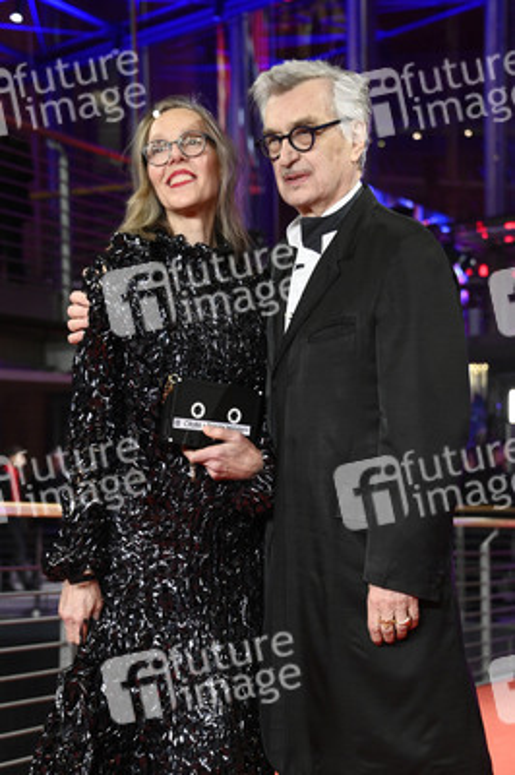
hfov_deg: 14.8
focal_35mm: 92
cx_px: 258
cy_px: 388
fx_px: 1977
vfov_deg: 22.2
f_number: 5.6
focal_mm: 92
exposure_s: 1/200
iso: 5000
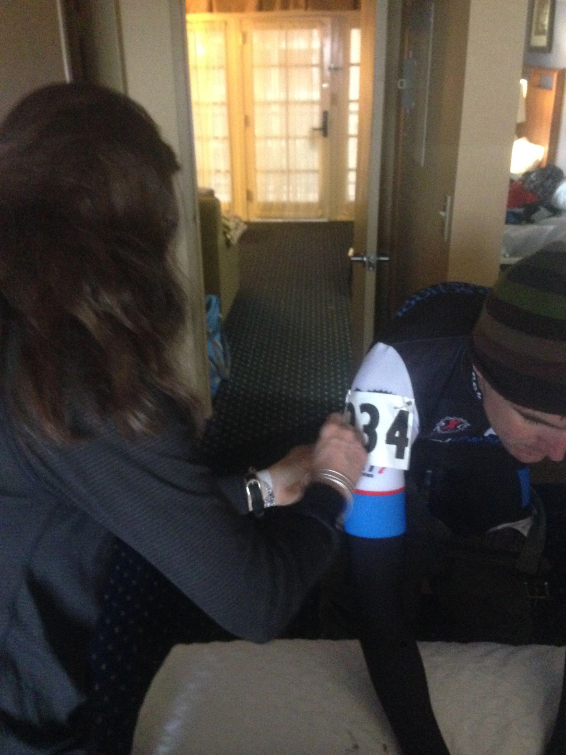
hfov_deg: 42.9
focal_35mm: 33
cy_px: 378
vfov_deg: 55.4
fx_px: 719
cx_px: 283
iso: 800
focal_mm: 4.12
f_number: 2.4
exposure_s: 1/15
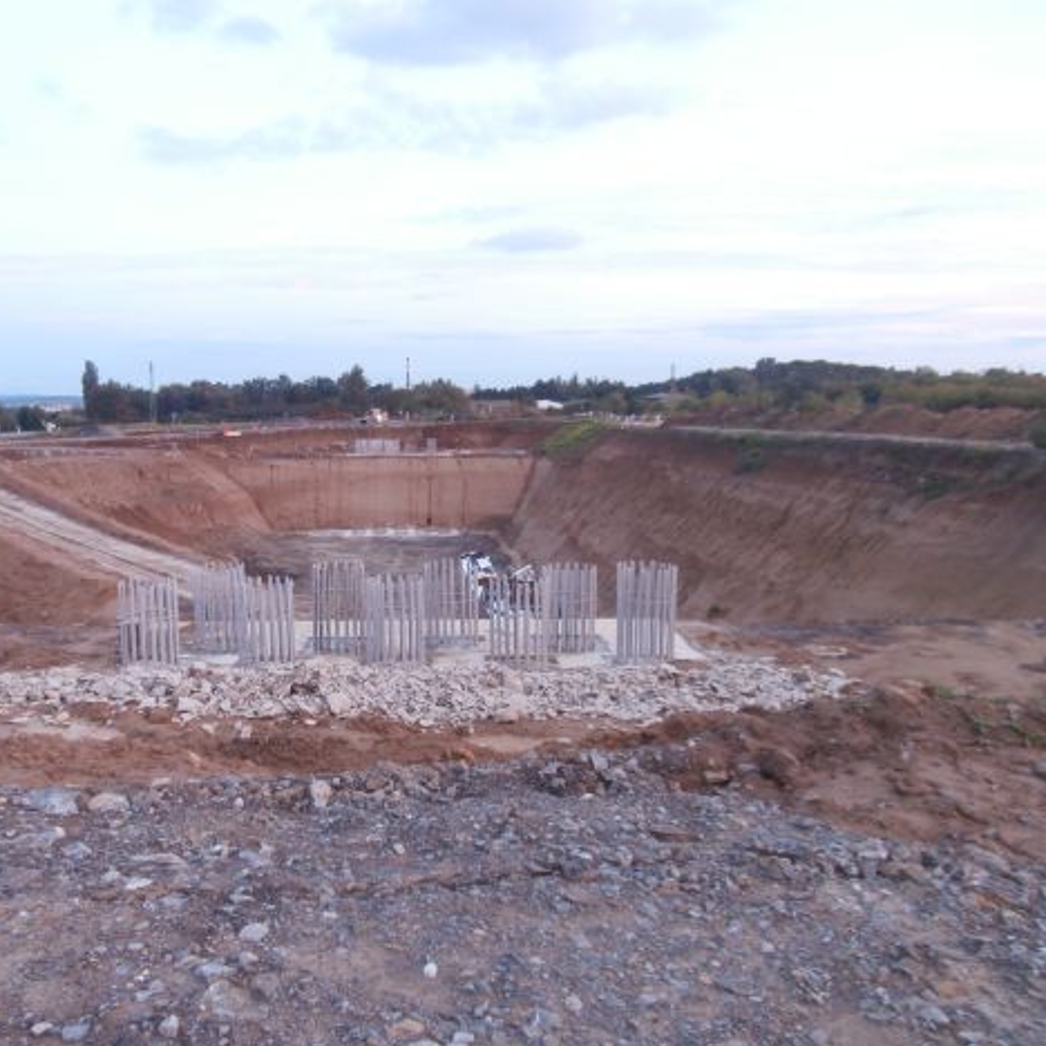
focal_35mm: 29
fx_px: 991
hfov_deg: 54.7
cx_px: 367
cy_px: 519
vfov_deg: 55.6
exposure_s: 1/4
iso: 100
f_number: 3
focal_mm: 4.2
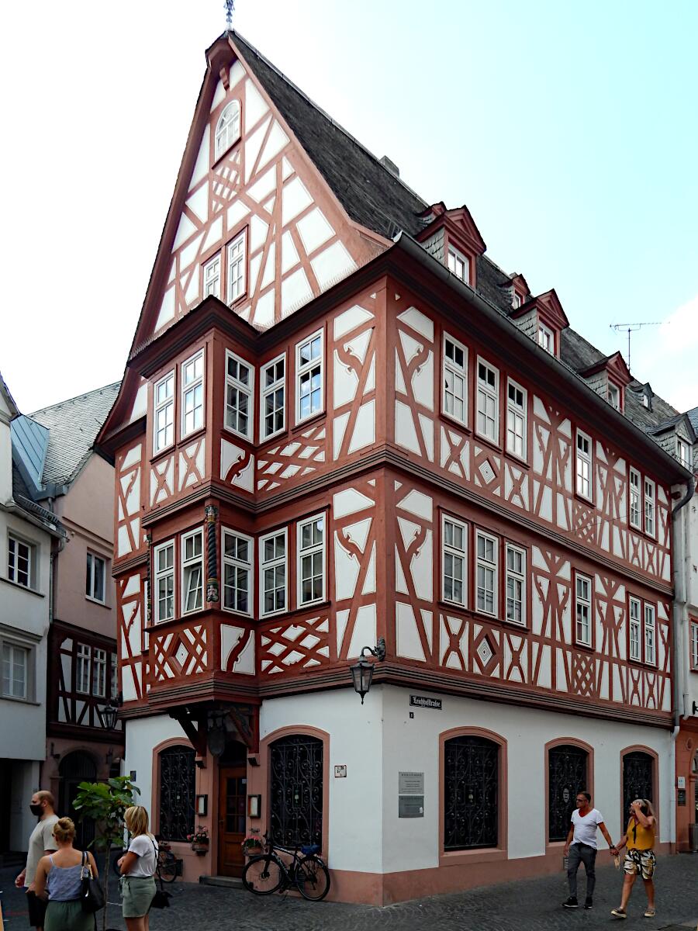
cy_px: 466
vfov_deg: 73.9
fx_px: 618
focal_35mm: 23
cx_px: 349
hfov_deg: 58.9
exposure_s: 1/400
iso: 125
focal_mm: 4
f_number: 3
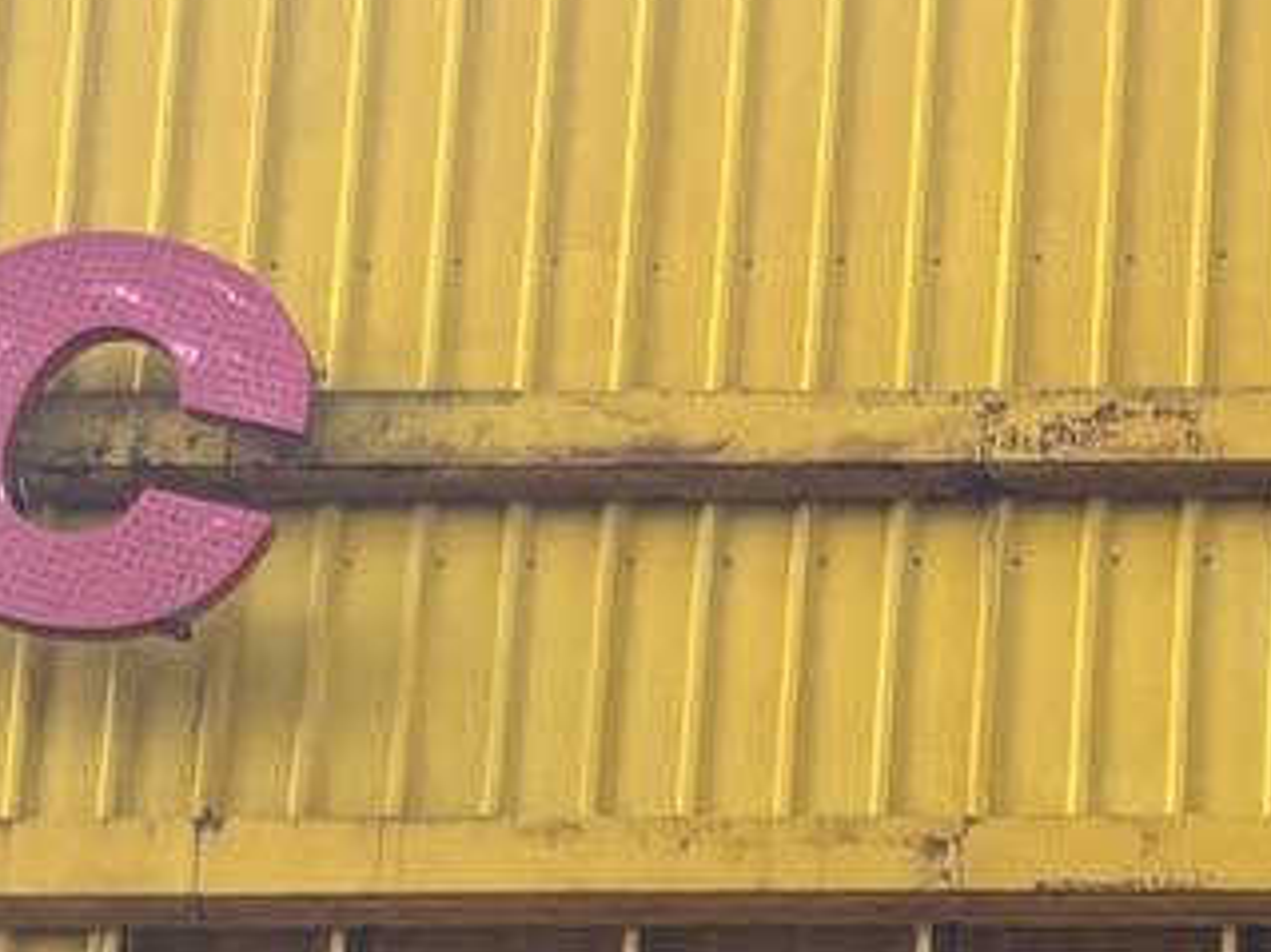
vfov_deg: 8.2
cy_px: 2509
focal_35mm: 163
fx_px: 5983
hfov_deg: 11.4
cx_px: 2152
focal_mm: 5.96
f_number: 1.6
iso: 50
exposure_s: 1/231
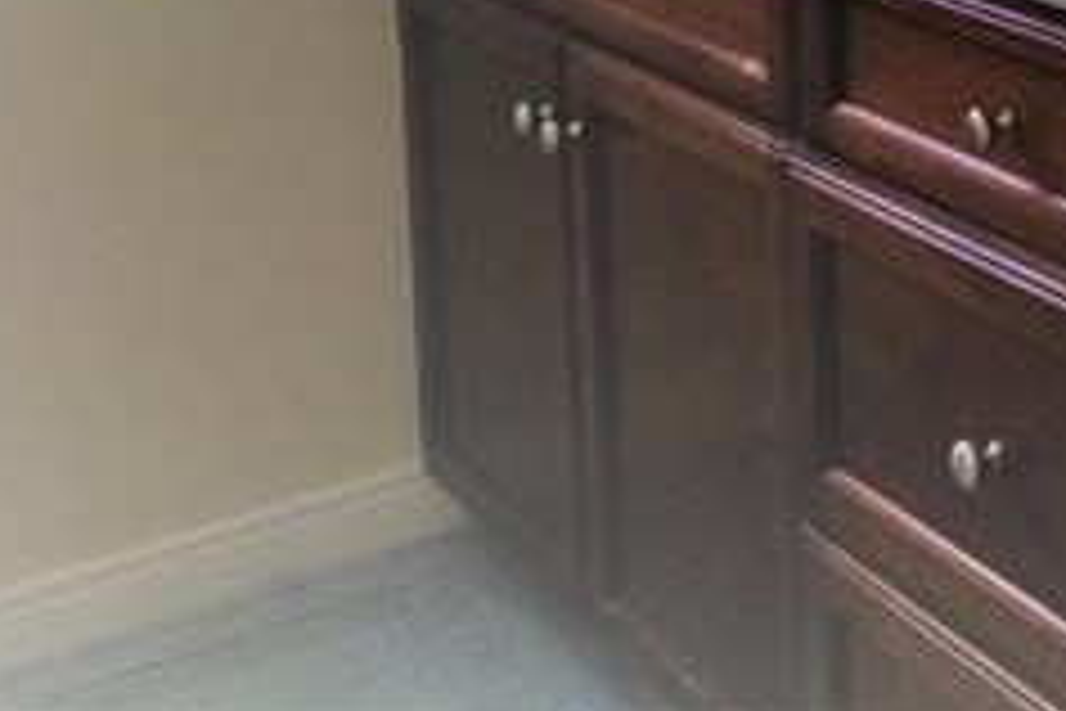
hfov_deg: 24.3
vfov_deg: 16.9
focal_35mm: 73
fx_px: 2161
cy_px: -351
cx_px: 1385
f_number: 1.7
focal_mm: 4.25
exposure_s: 1/149
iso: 50
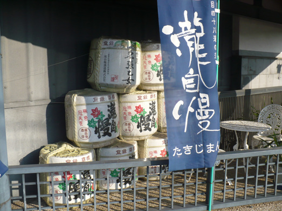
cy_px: 106
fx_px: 301
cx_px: 141
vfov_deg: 38.7
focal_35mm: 37
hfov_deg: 50.1
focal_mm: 6.1
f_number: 2.8
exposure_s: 1/800
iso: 100
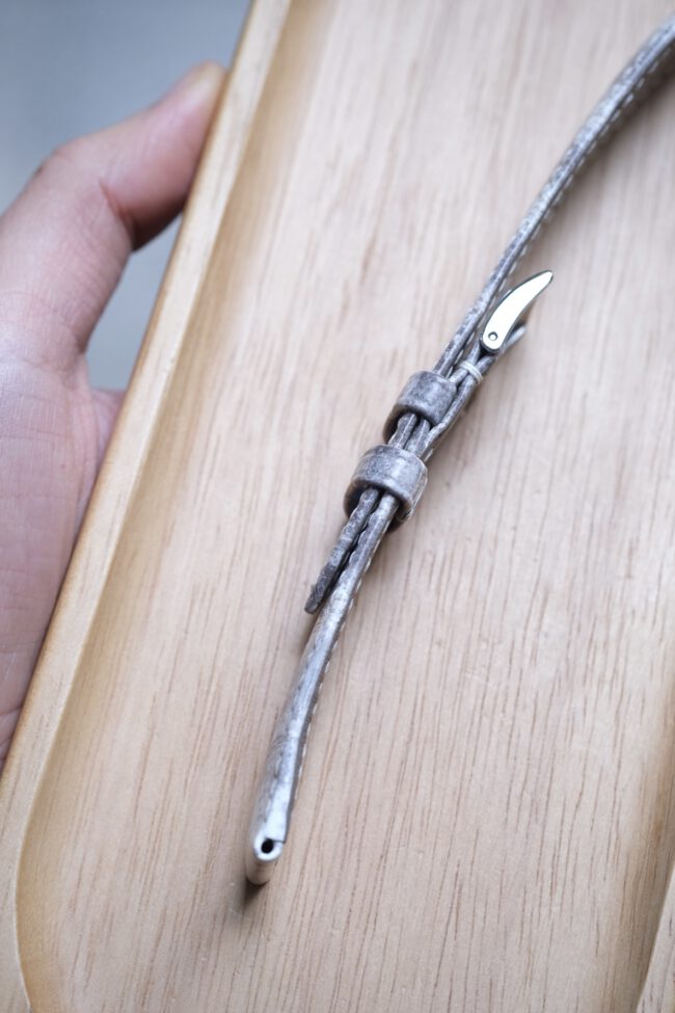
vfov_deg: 22.6
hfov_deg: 15.2
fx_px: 2531
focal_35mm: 90
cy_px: 506
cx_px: 338
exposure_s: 1/100
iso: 500
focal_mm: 60
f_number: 5
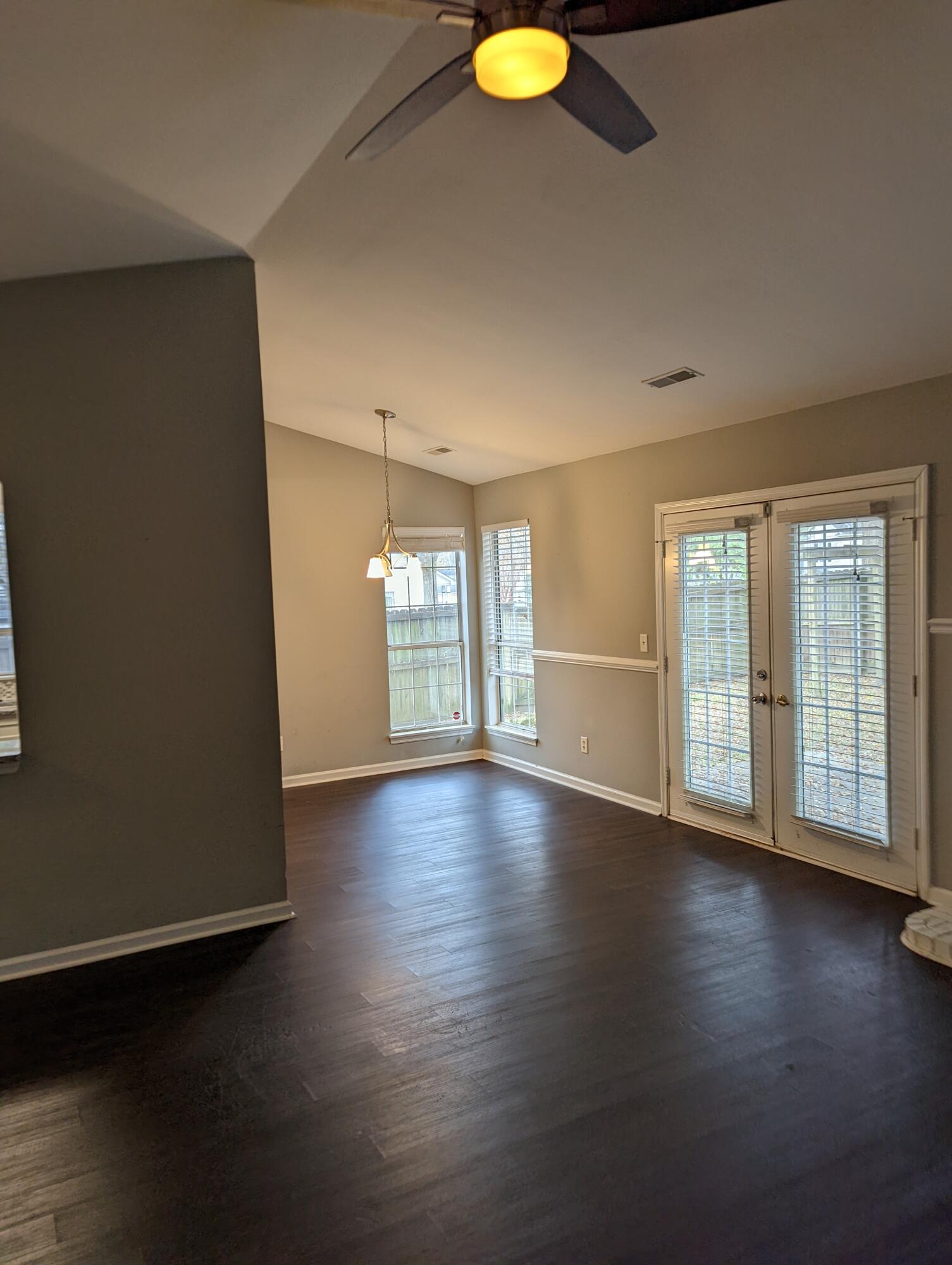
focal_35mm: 24
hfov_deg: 56.9
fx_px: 878
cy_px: 632
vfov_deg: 71.5
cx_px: 476
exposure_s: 1/60
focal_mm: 6.81
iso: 106
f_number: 1.85
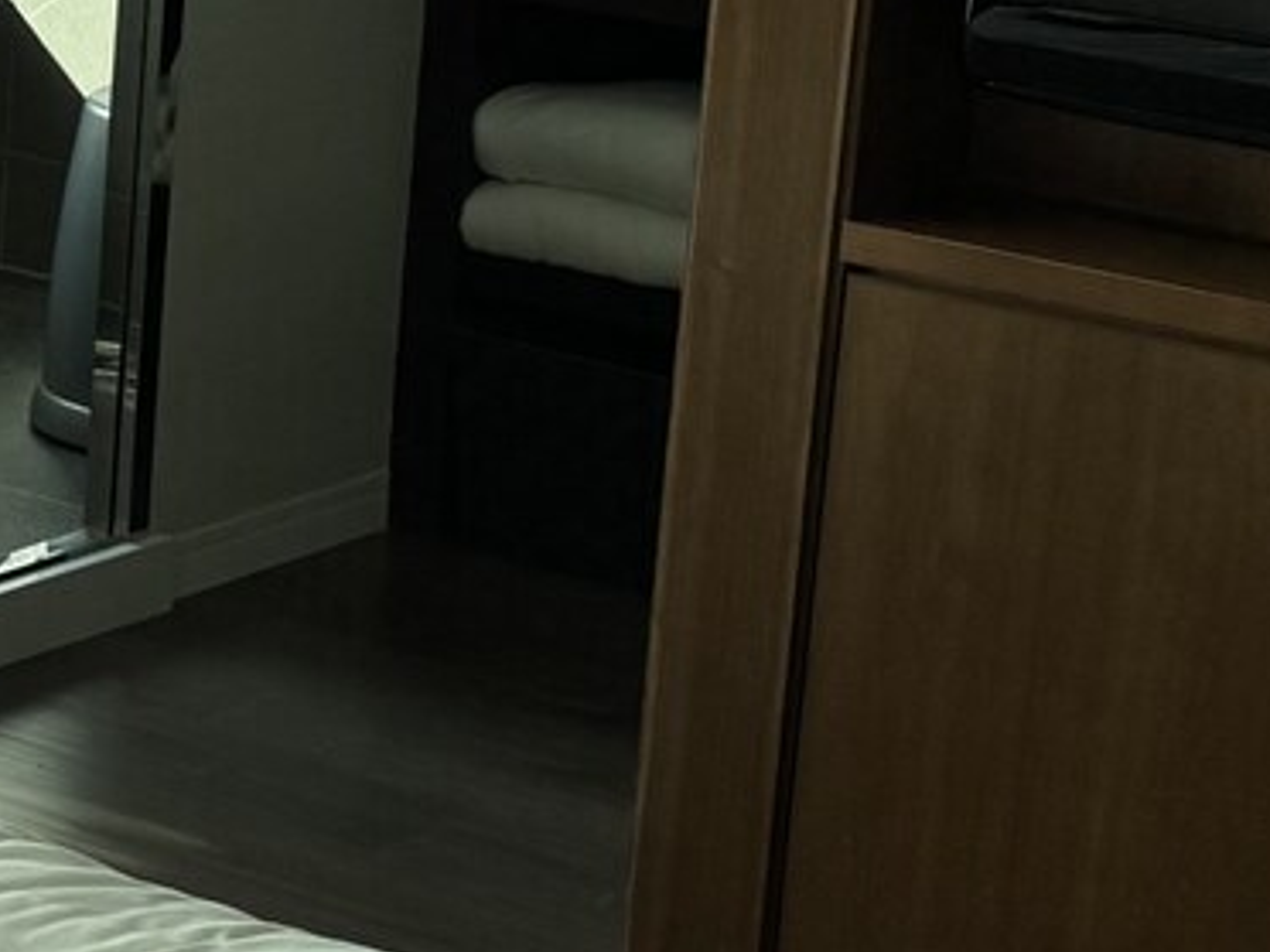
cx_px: -1137
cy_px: 235
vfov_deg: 11.5
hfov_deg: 13.4
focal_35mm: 129
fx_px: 4733
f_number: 1.78
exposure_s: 1/1560
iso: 80
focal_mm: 6.76
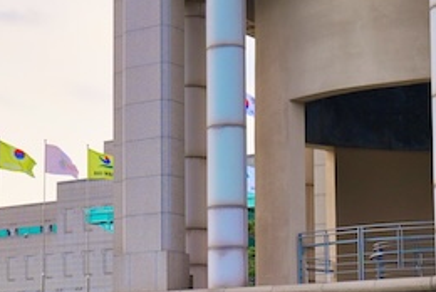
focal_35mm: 106
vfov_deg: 12.9
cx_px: 117
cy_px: 260
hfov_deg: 19.1
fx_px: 1285
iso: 100
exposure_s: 1/250
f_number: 6.3
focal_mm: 23
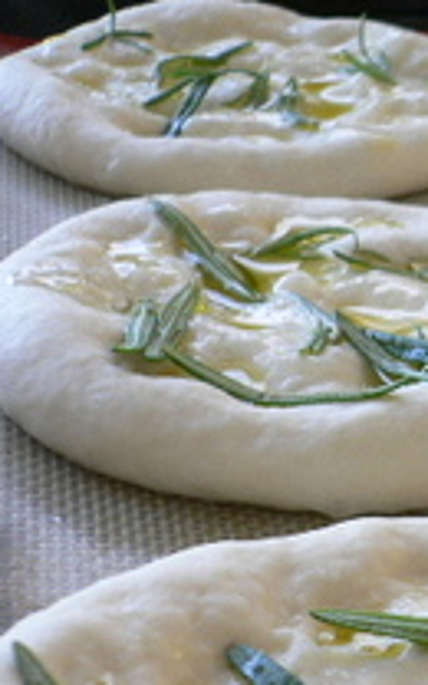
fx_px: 1661
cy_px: 608
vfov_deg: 22.8
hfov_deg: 13.5
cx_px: 708
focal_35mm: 89
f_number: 2.8
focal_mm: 5.8
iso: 100
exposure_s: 1/20
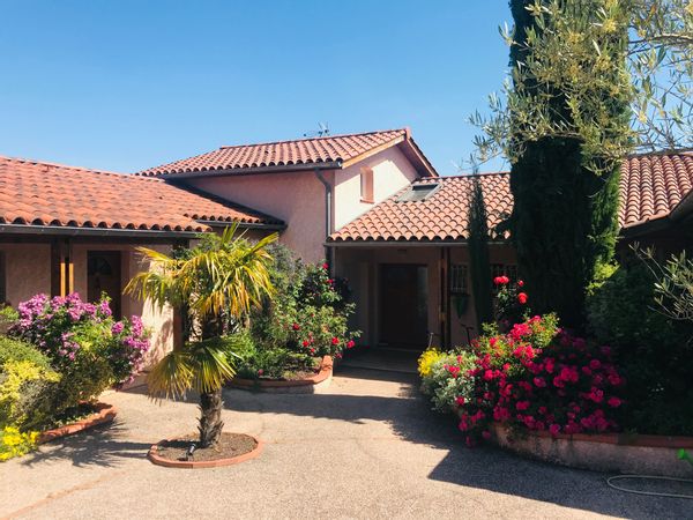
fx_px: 561
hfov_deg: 63.4
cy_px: 260
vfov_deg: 49.7
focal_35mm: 28
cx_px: 346
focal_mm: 3.99
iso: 20
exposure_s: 1/1350
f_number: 1.8
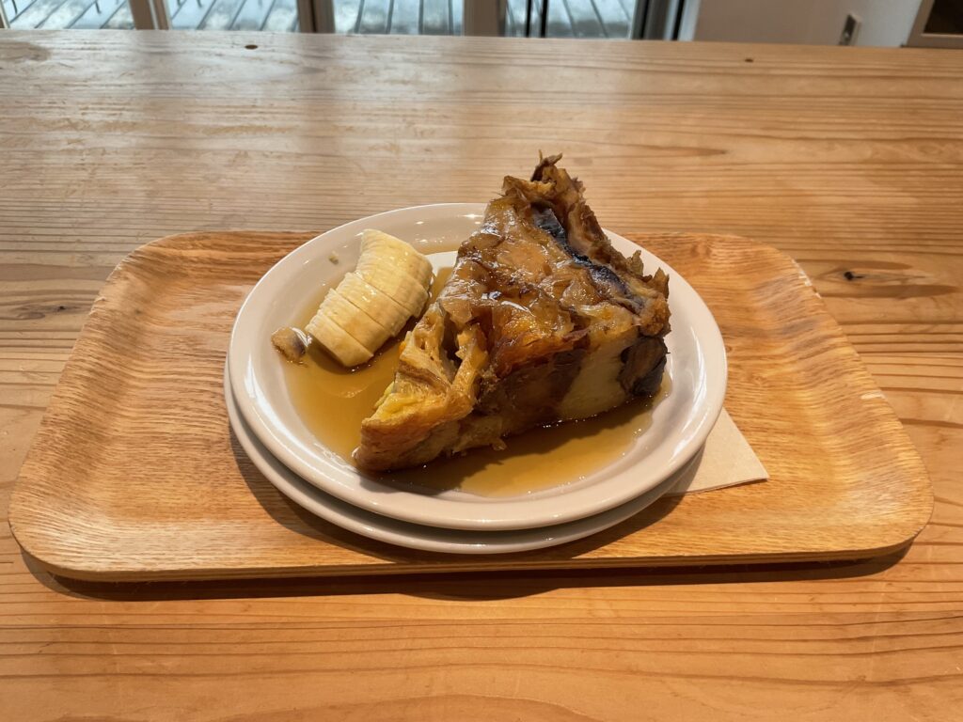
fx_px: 807
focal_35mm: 29
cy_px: 361
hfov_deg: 61.7
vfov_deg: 48.2
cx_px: 482
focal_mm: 3
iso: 50
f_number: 1.8
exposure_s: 1/100
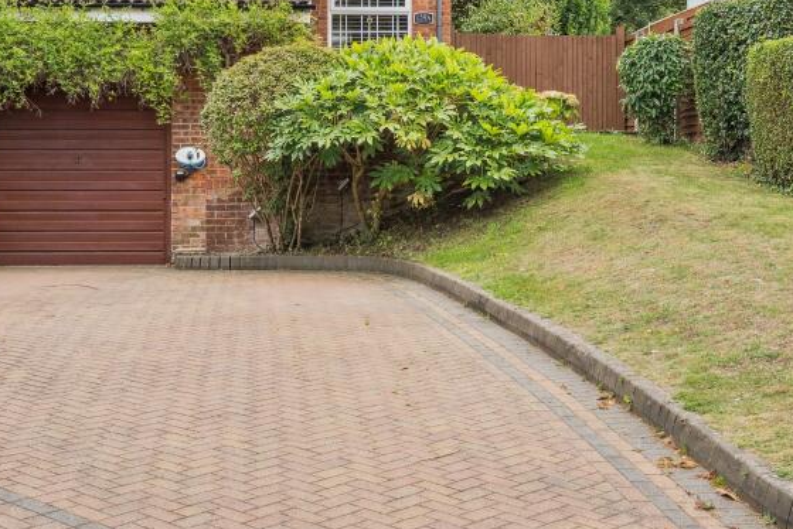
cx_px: 324
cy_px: 71
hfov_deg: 31.3
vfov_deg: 20.9
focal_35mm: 64
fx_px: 1410
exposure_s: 1/500
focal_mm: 35
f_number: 5.6
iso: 640
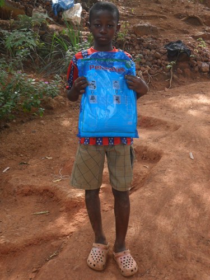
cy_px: 140
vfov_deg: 36.8
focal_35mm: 52
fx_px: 421
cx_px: 105
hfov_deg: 28.0
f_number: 5
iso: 100
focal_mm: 9.3
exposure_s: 1/60
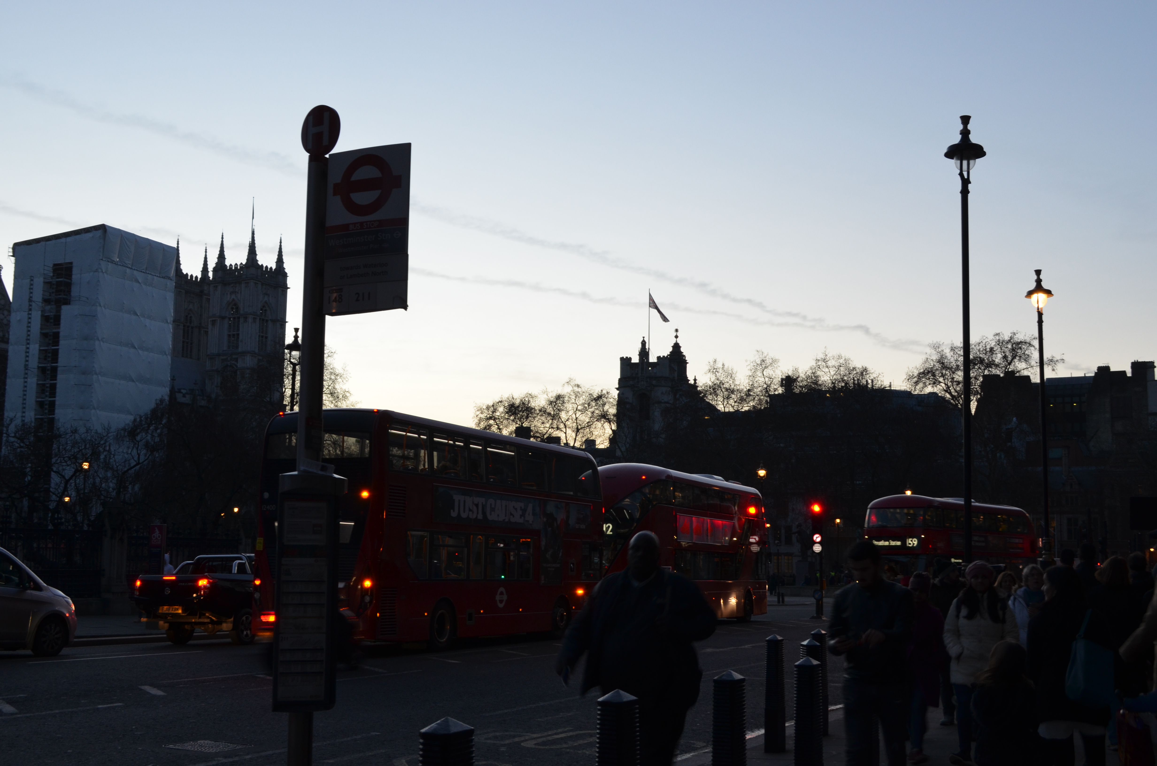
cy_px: 383
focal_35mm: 44
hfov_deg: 45.0
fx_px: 1395
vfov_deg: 30.7
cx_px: 578
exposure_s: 1/25
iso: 400
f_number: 9
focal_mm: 29
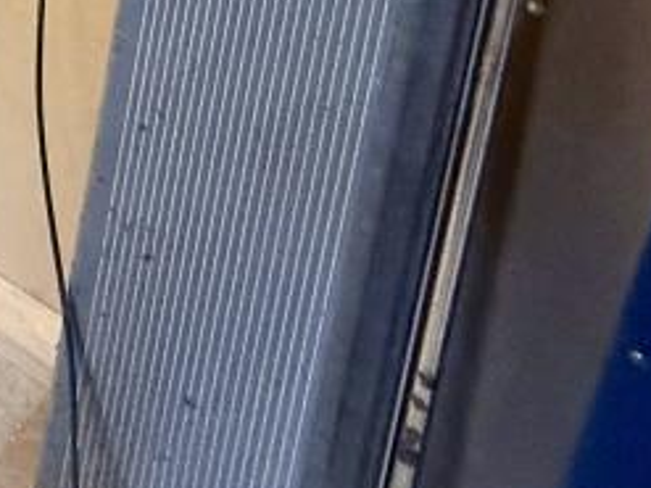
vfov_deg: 19.0
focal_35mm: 58
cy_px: -401
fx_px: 1090
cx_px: -501
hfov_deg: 21.9
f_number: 2.2
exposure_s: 1/50
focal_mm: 2.22
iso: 800
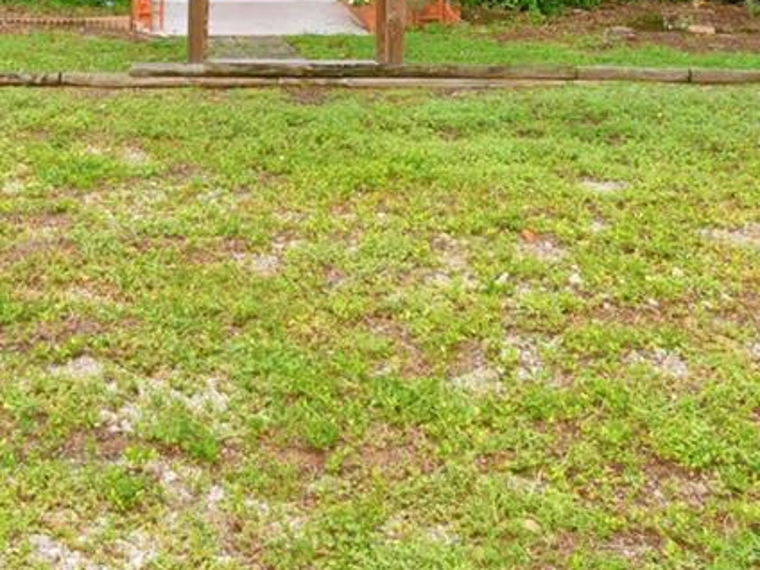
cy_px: -186
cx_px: 115
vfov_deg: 19.5
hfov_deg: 27.4
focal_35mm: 69
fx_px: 1515
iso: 100
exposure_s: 1/250
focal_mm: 13
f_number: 10
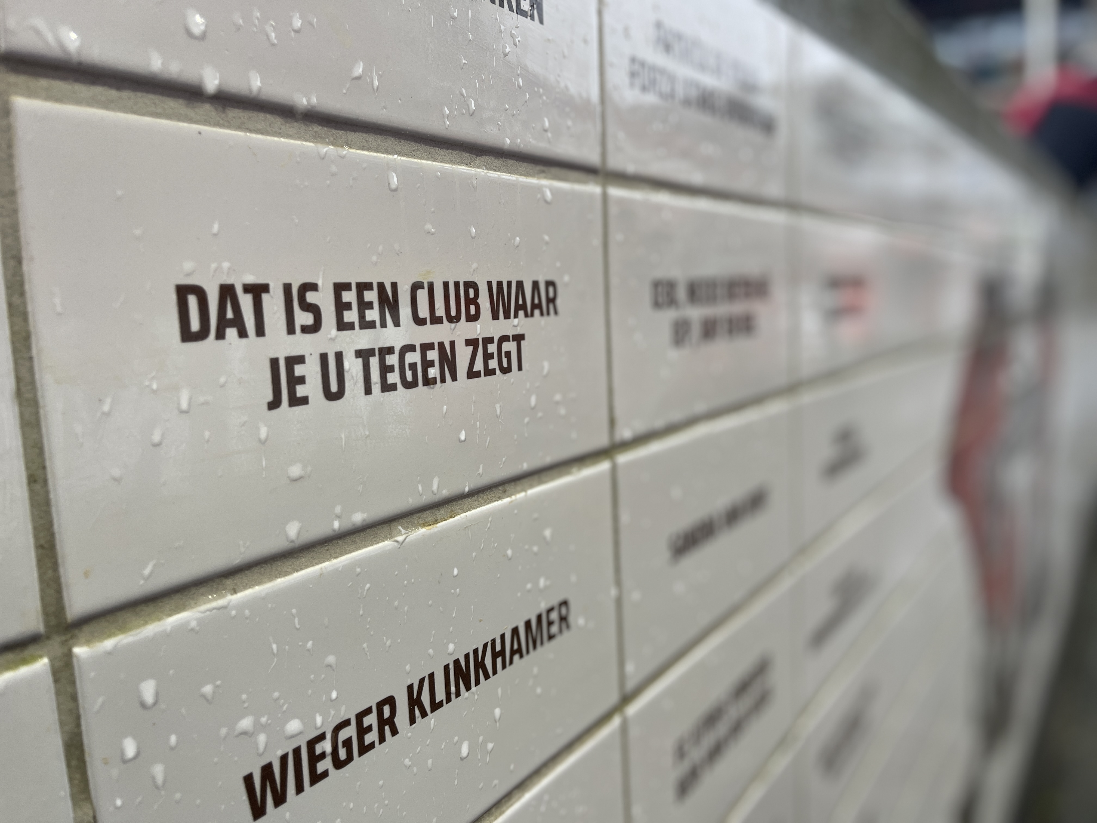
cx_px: 548
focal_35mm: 26
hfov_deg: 67.3
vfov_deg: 53.1
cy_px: 412
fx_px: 824
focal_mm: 5.1
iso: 40
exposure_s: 1/100
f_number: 1.6
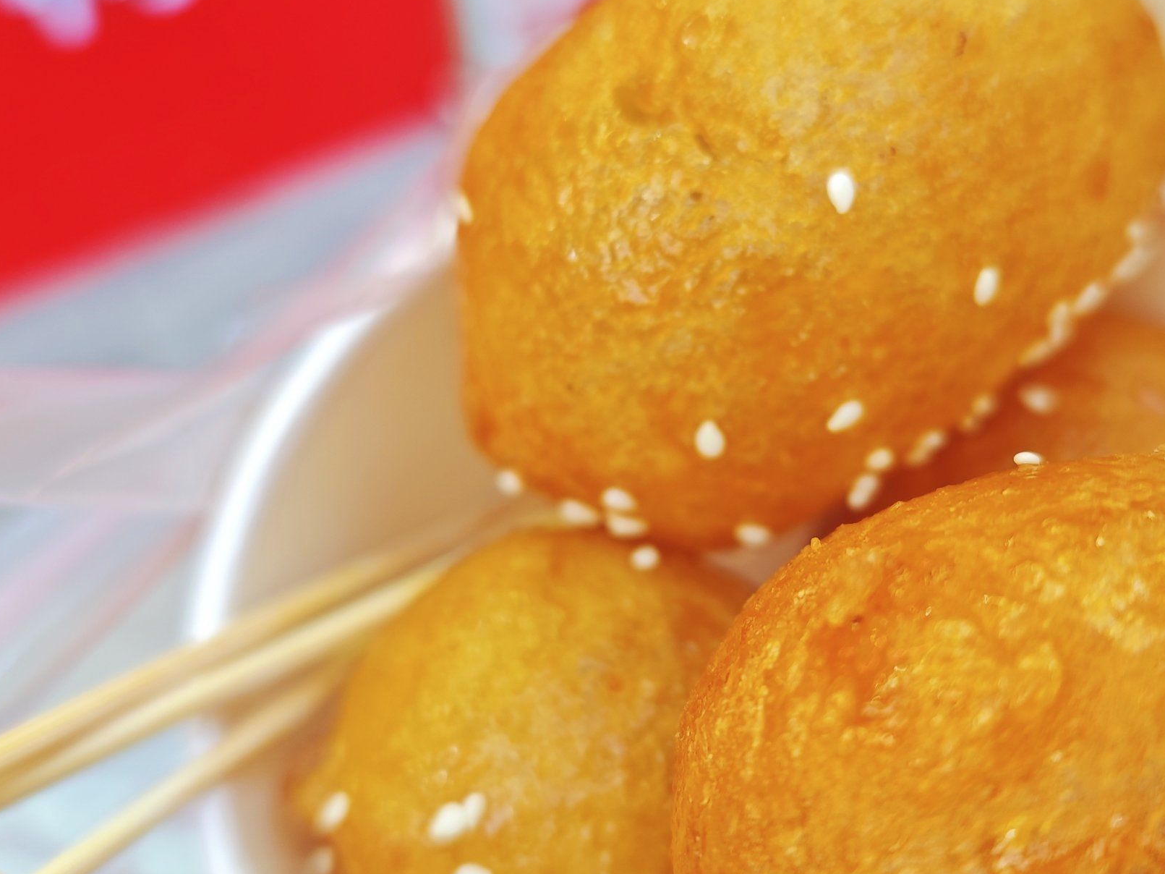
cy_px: 435
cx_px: 705
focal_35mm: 39
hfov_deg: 47.6
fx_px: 1312
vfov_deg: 36.8
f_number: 1.6
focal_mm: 6.55
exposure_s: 1/100
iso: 64
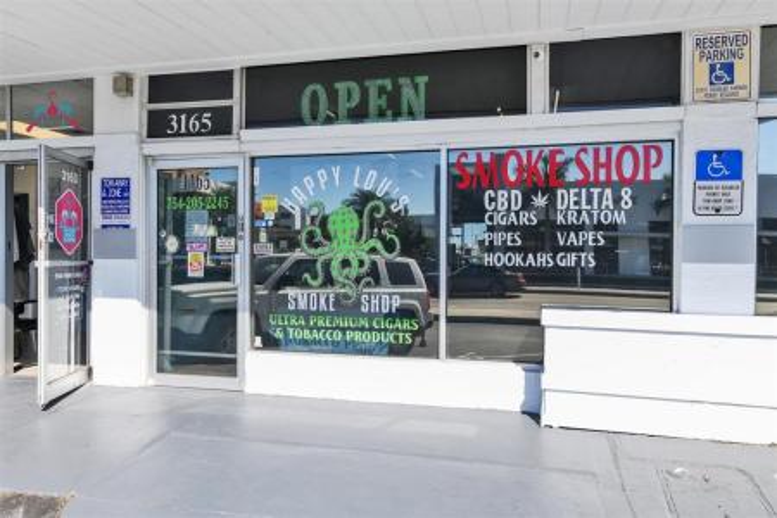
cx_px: 388
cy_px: 259
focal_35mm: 28
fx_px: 604
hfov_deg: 65.5
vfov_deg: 46.4
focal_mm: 28
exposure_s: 1/250
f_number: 11
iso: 200
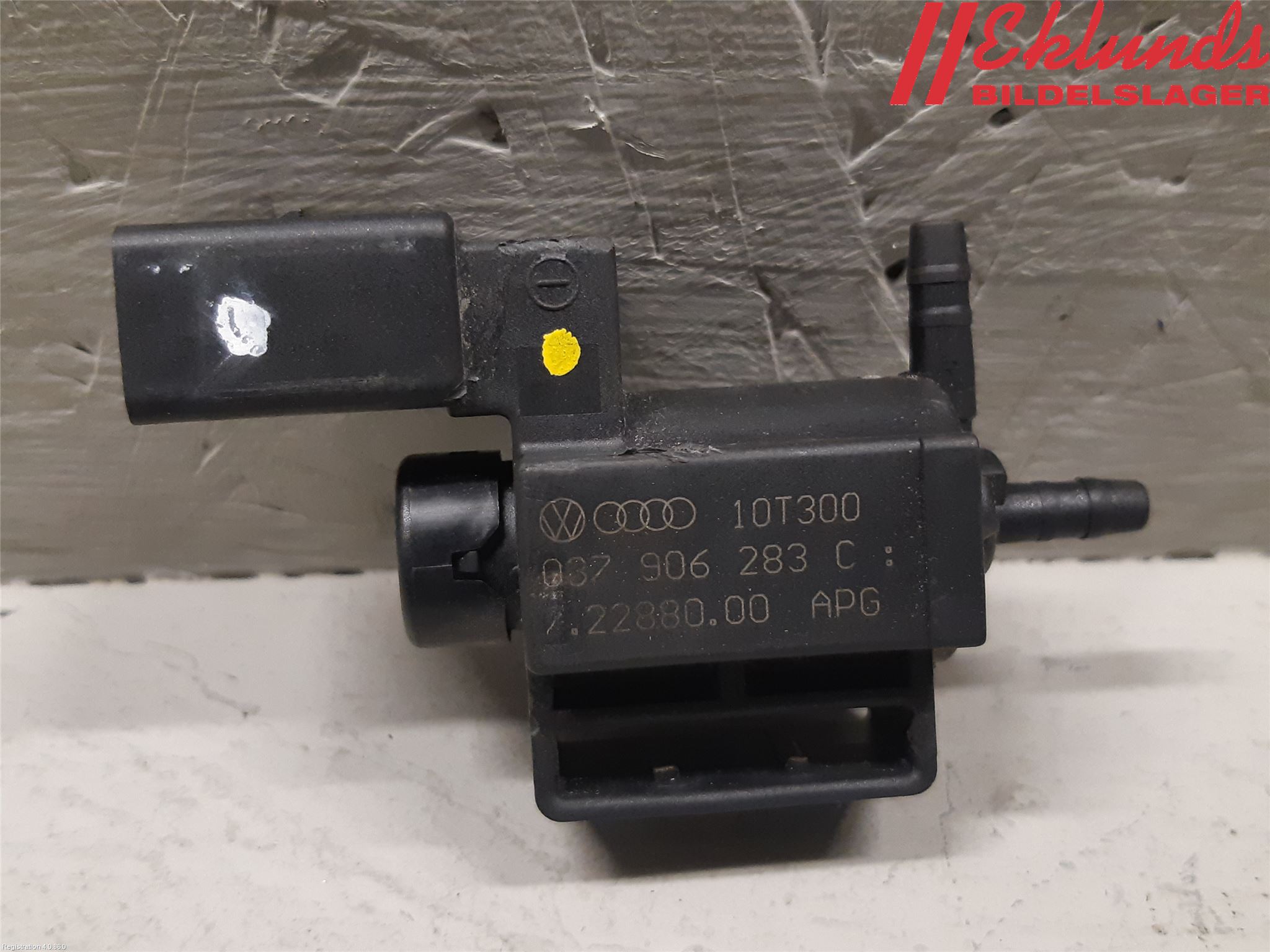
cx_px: 635
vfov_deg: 53.1
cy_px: 476
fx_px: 954
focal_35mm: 26
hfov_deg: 67.3
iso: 200
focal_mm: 3.93
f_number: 1.7
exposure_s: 1/50
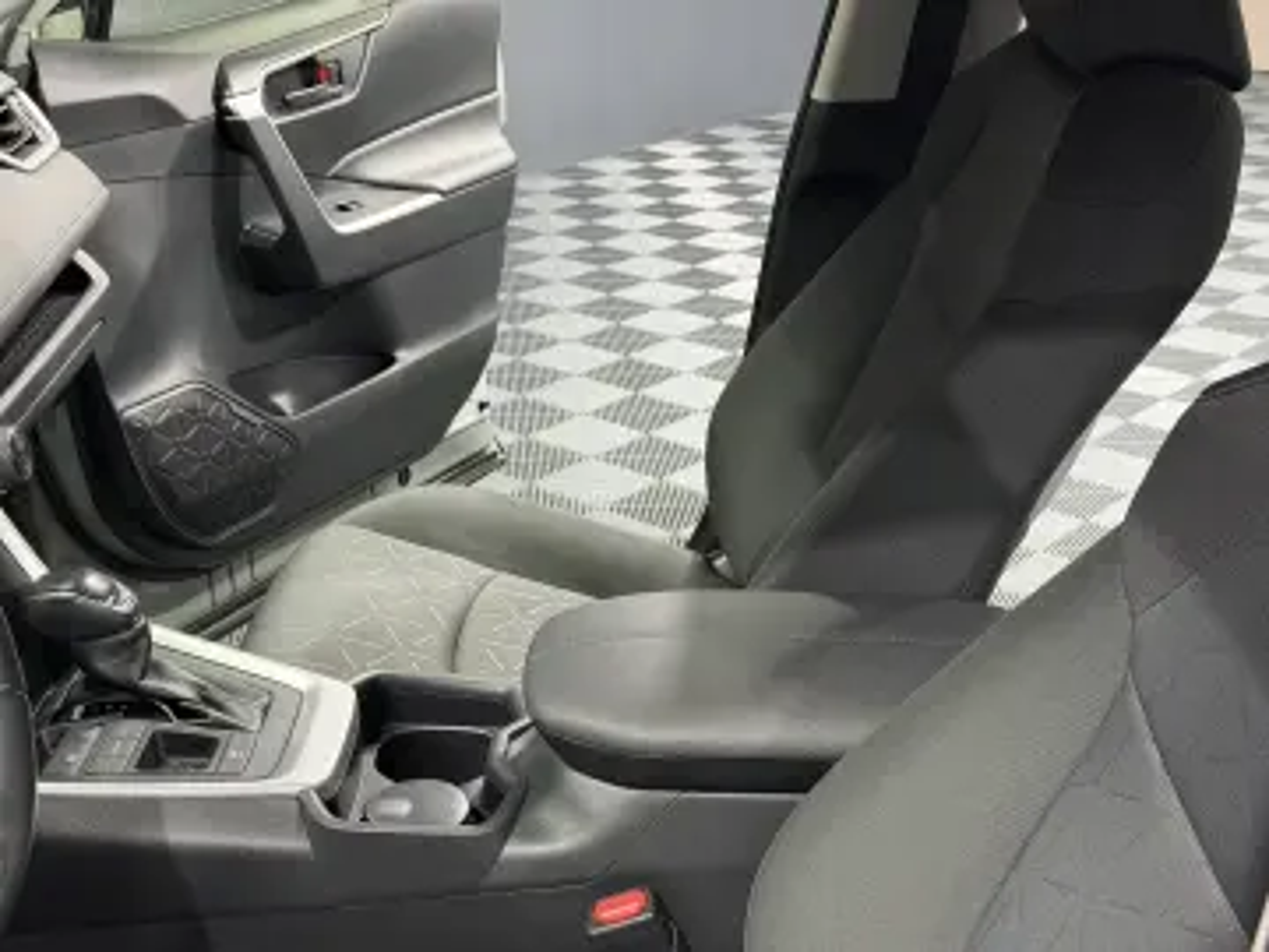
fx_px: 1760
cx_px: 634
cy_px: 476
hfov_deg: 39.7
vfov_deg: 30.3
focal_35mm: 48
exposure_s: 1/33
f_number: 1.78
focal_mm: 6.76
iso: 320
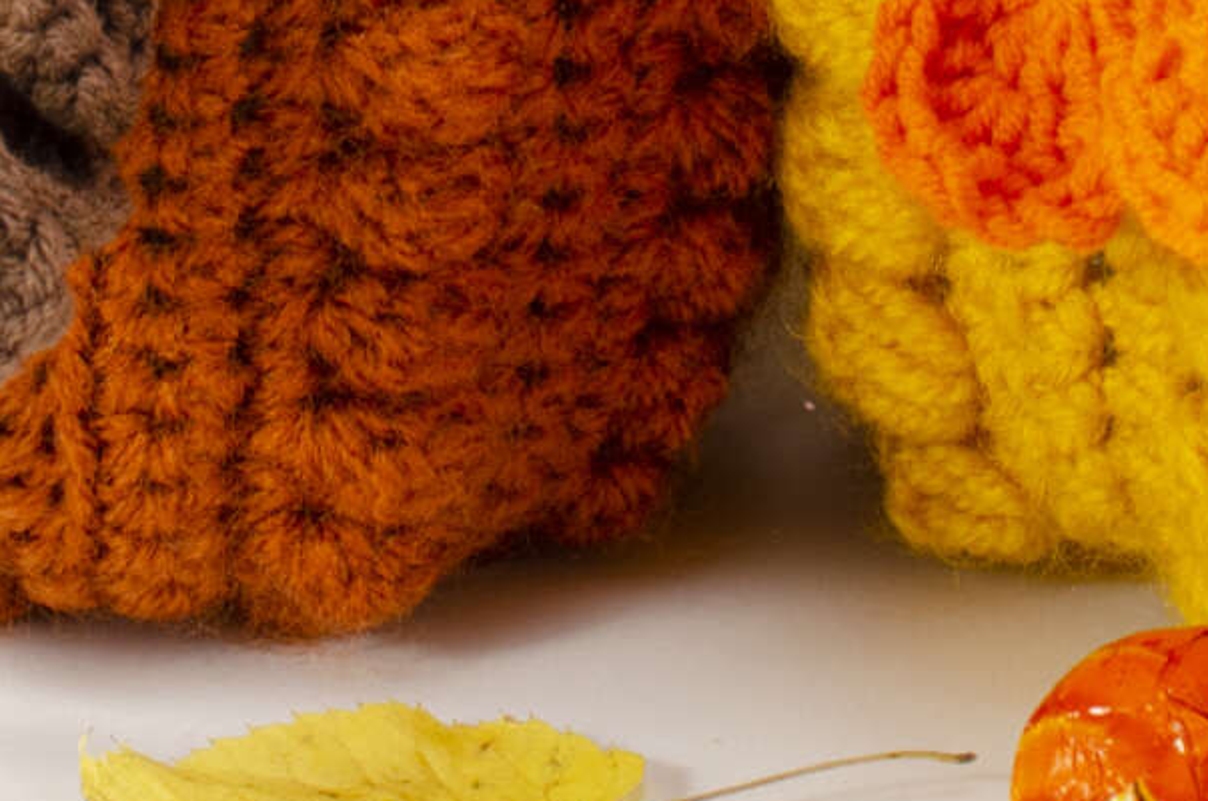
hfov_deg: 14.7
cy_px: -403
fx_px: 4690
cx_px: 655
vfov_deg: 9.5
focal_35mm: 140
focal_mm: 22
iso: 100
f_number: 11
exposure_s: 1/10
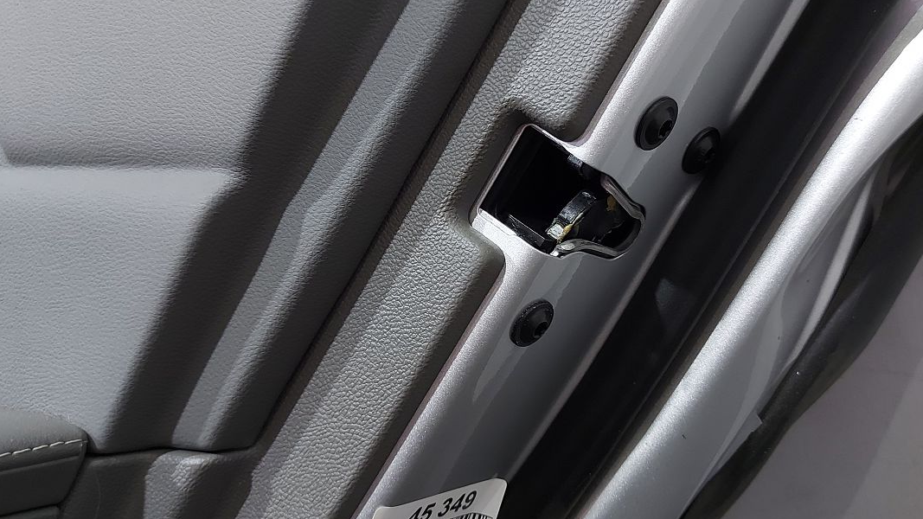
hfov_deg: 57.9
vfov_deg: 34.6
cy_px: 239
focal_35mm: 34
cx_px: 513
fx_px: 832
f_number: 1.8
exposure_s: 1/33
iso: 200
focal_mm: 5.23
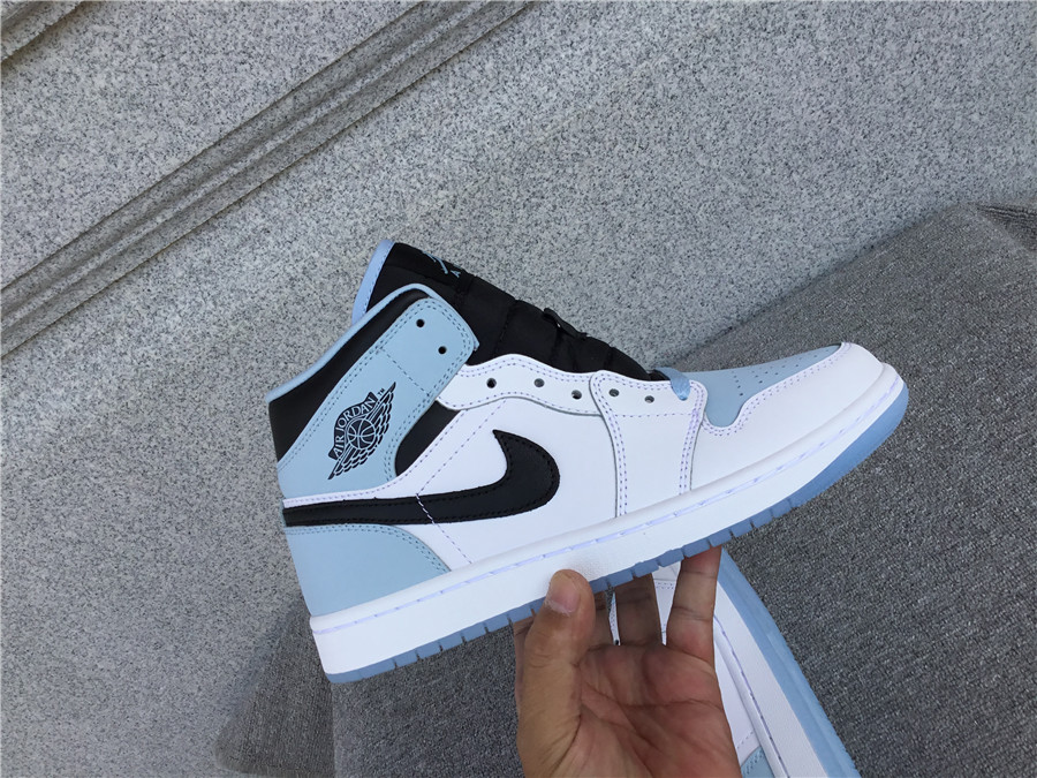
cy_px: 389
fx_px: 929
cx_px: 518
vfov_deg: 45.4
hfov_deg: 58.4
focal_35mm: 31
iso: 25
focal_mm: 3.3
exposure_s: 1/562
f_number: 2.4
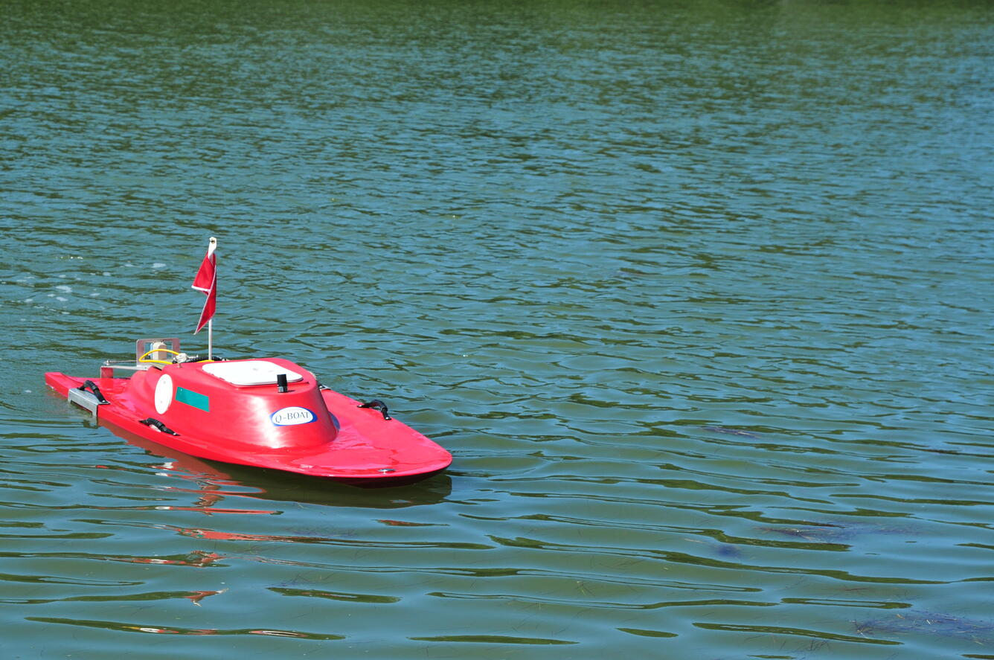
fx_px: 2482
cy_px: 330
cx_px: 497
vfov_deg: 15.1
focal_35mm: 90
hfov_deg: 22.6
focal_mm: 60
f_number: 8
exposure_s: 1/500
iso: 200
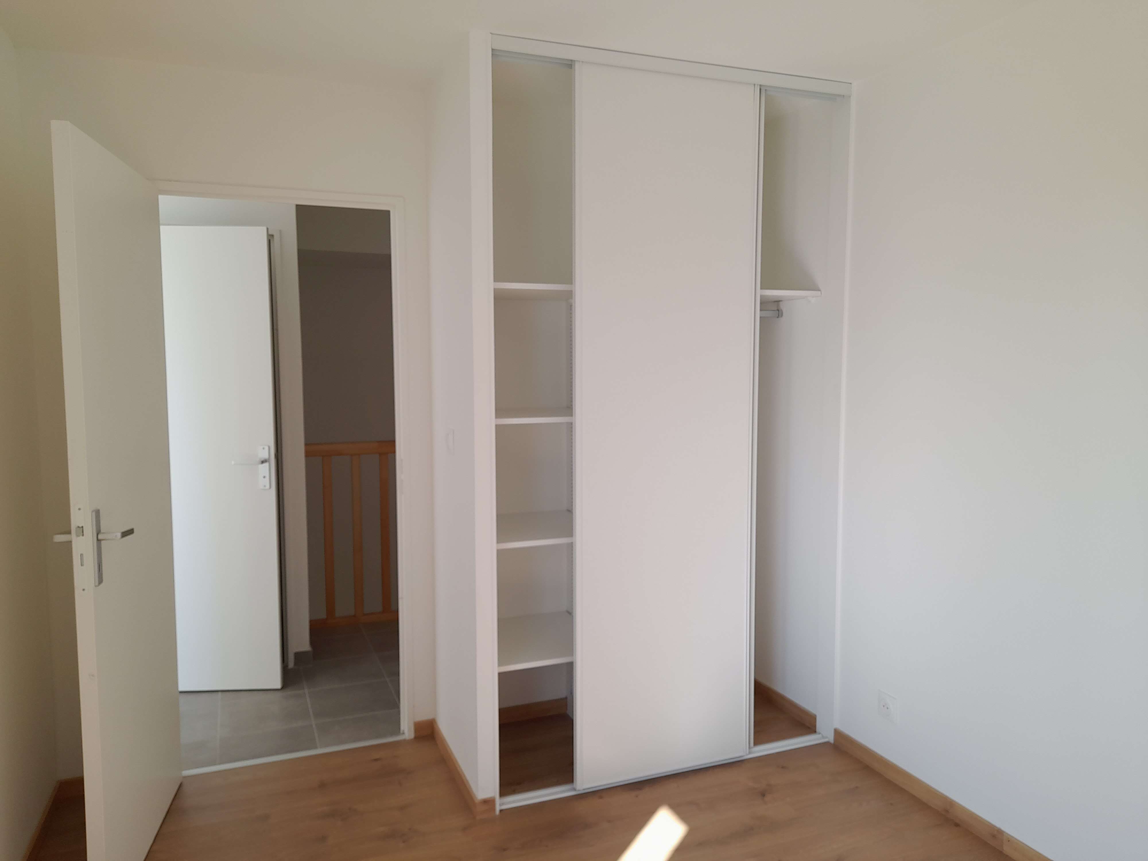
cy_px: 430
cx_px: 574
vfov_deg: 54.9
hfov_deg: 69.4
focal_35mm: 25
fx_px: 829
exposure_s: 1/100
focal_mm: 4.6
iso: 20
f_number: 2
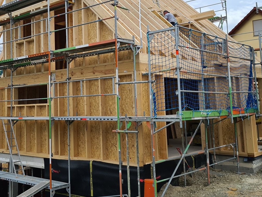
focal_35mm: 47
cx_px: 90
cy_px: 66
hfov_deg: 40.0
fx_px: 356
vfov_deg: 30.7
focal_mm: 5.4
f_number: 1.8
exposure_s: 1/2640
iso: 50
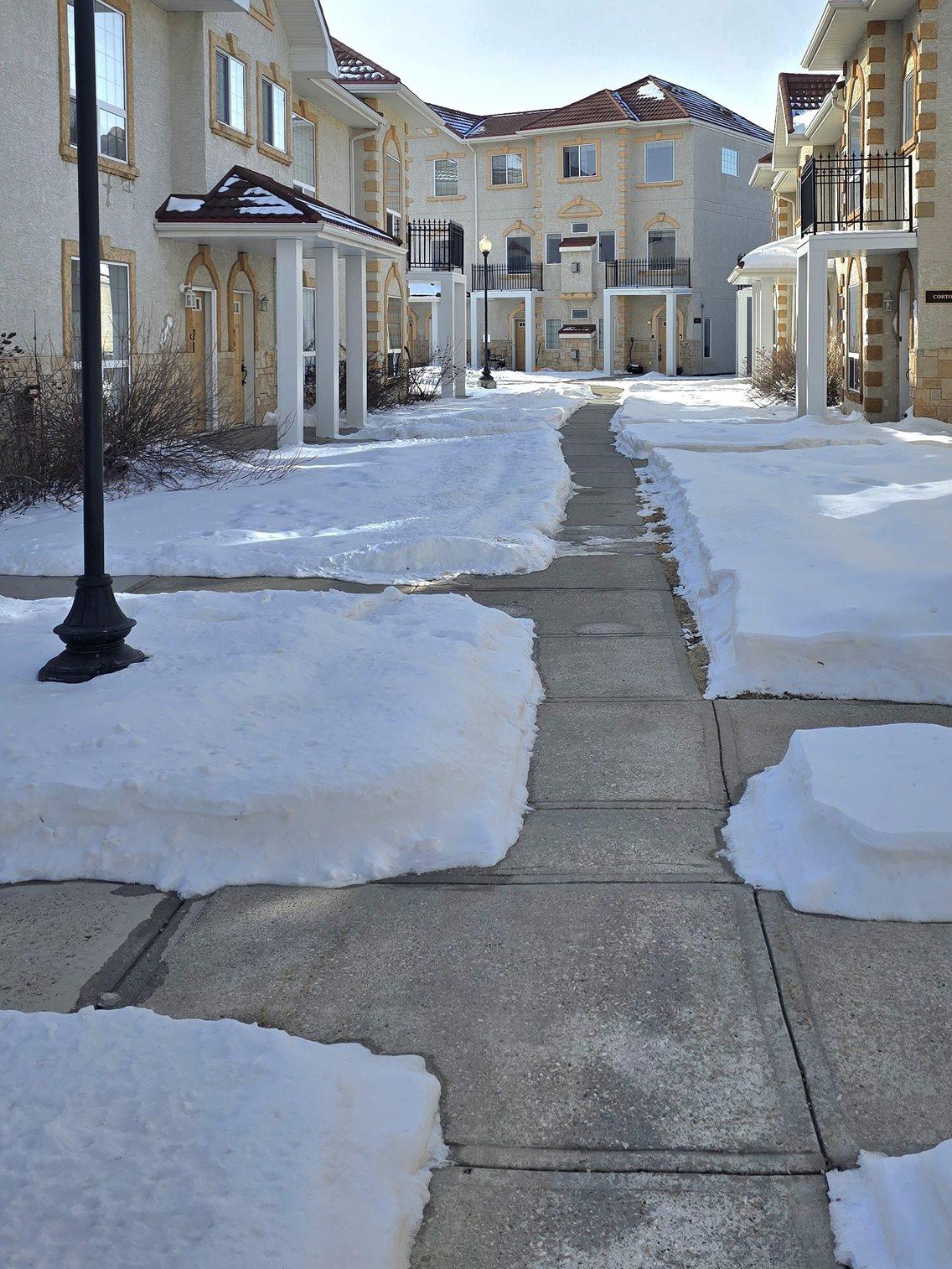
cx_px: 593
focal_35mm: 35
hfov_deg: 40.4
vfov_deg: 51.1
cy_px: 373
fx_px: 1283
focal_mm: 6.3
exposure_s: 1/1111
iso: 12
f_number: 1.7
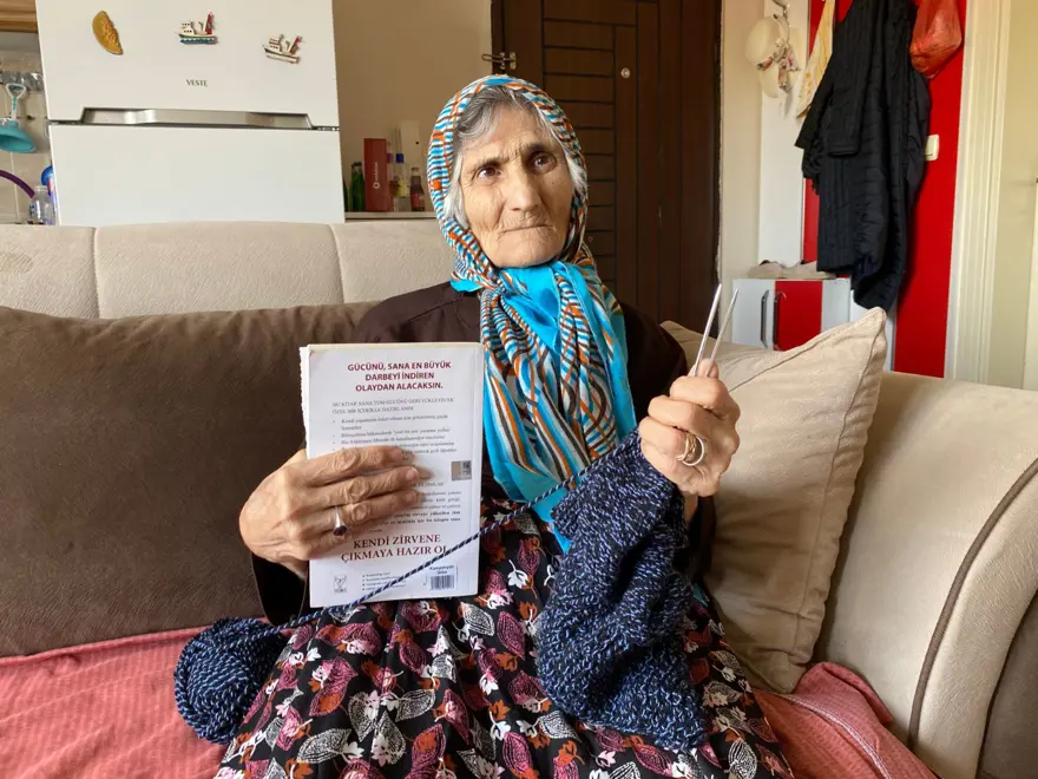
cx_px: 519
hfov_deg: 67.3
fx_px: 780
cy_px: 390
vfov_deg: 53.1
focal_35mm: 26
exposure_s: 1/61
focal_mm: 4.25
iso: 125
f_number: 1.8
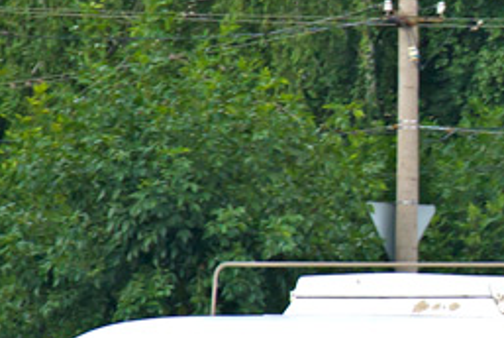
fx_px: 10292
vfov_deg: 1.9
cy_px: 193
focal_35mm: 734
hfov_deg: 2.8
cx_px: 753
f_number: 5.6
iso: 400
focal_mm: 105
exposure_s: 1/320
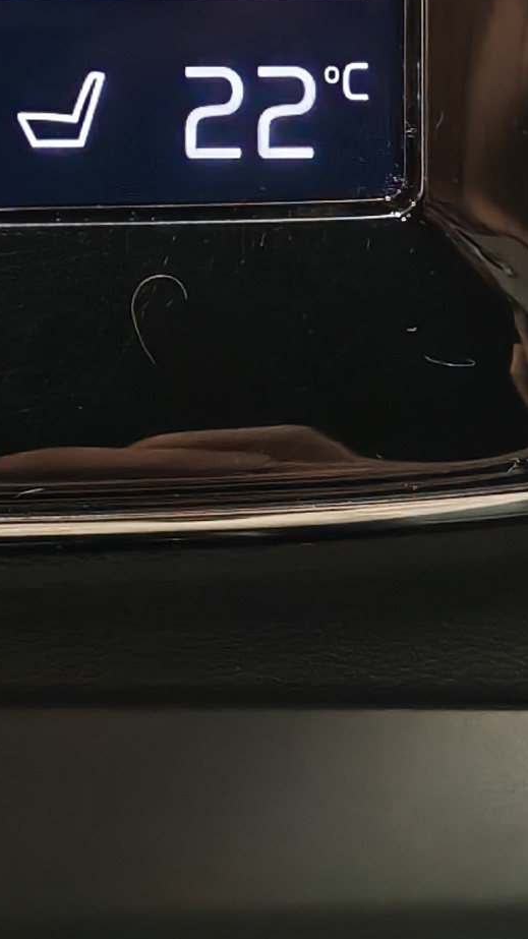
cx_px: -299
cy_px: -291
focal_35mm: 145
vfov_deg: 14.2
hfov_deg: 8.2
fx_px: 3610
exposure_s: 1/50
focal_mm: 6.12
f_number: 1.9
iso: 2281
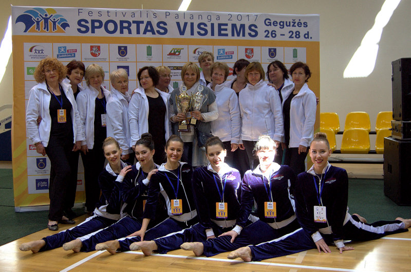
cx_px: 206
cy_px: 136
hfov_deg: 49.6
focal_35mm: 39
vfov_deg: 34.1
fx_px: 444
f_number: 4.5
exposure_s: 1/80
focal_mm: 26
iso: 400
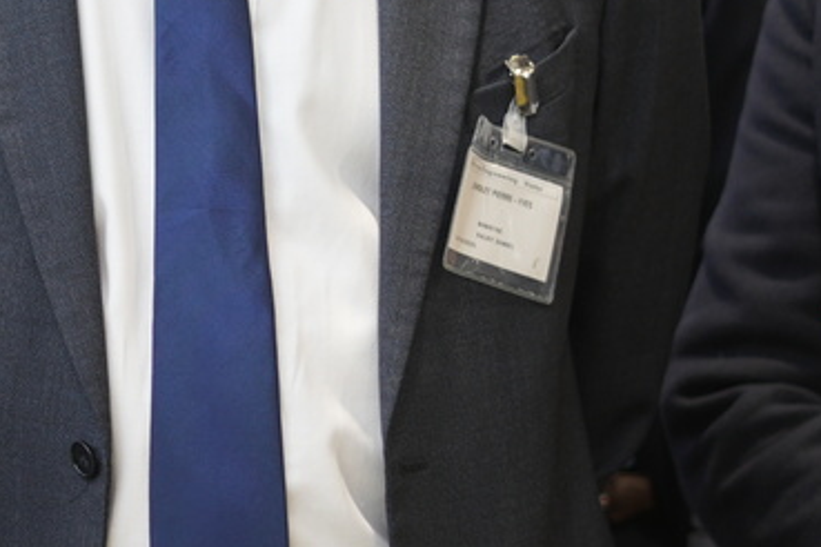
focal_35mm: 235
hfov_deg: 8.7
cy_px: 59
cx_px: -178
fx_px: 5359
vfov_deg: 5.8
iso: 160
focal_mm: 50
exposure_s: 1/50
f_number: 1.8
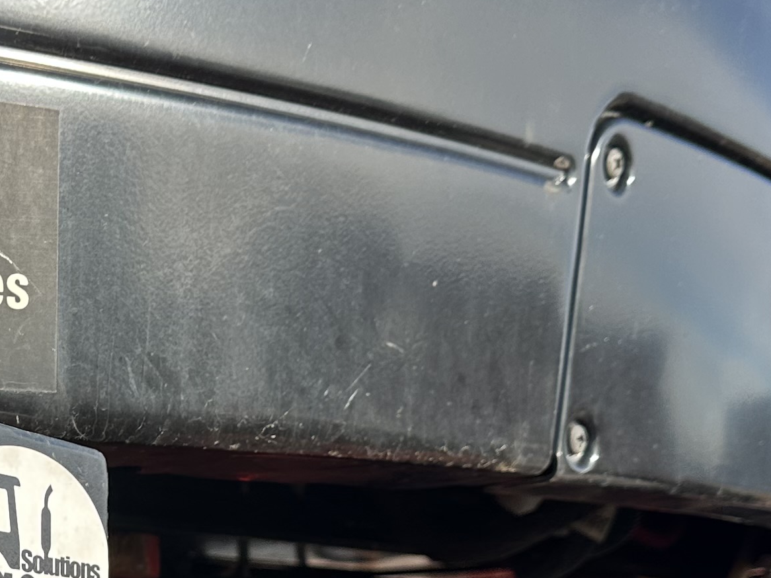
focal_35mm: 83
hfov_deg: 22.4
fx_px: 1848
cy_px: 573
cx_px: -50
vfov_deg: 17.4
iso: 80
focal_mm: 6.86
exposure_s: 1/1339
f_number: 1.78
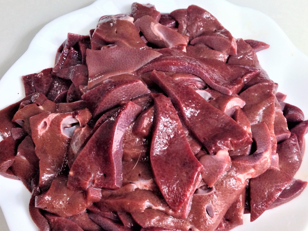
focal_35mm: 47
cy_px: 145
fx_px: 418
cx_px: 162
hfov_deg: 40.4
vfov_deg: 30.7
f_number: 2.4
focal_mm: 4.12
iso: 125
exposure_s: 1/20
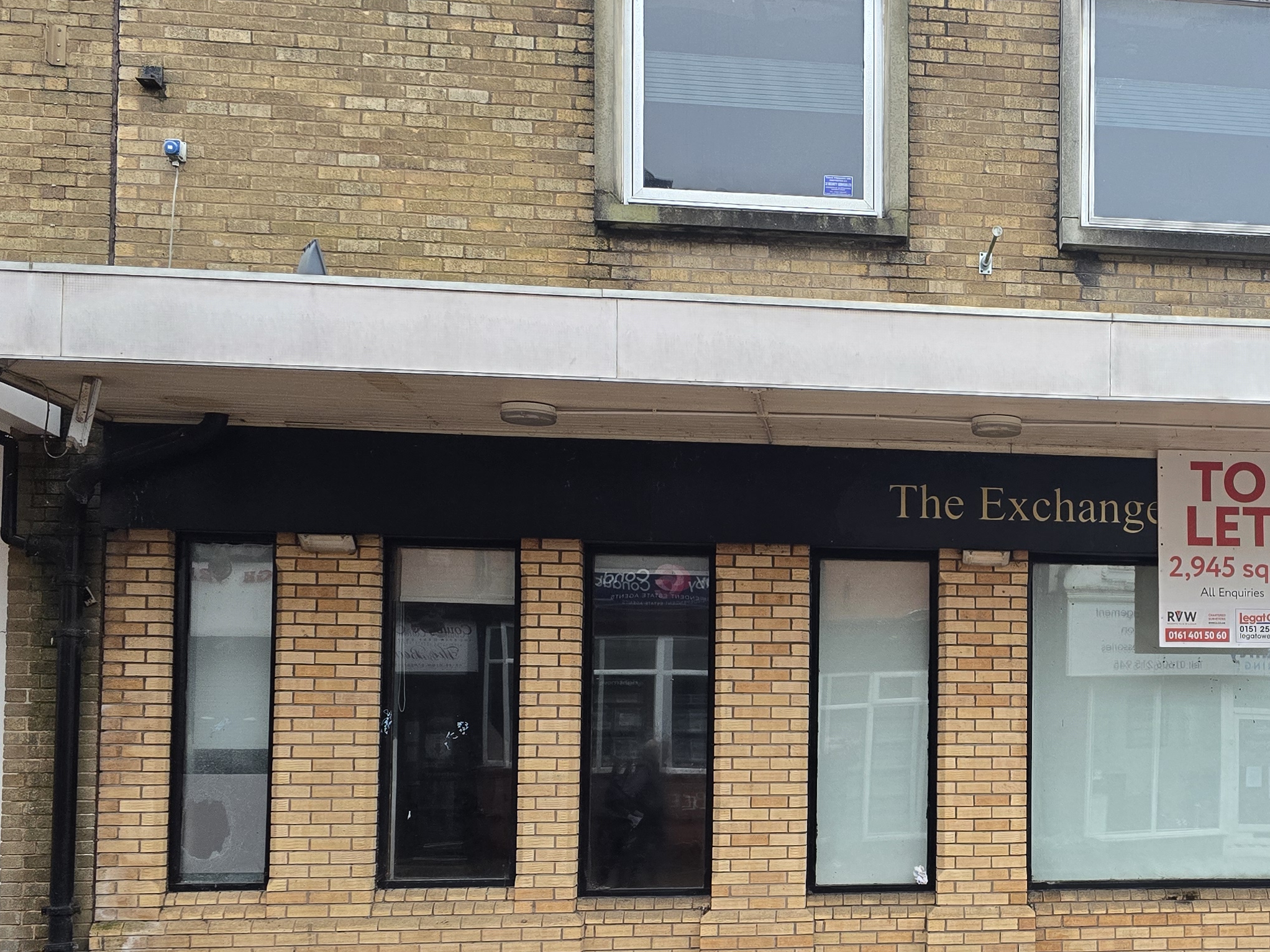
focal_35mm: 45
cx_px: 1039
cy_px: 668
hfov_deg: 40.1
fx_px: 1651
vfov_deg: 31.8
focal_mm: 6.3
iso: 160
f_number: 1.7
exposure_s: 1/180
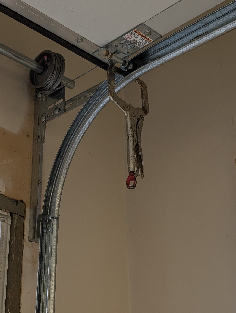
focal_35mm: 55
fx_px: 499
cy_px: 158
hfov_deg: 26.5
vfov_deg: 34.9
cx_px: 82
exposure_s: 1/120
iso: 88
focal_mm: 6.9
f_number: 1.68
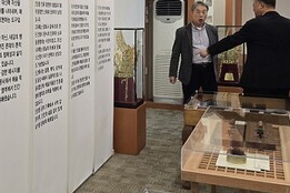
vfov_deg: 24.3
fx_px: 443
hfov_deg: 34.7
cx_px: 42
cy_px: 40
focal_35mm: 55
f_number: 1.7
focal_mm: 6.3
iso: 160
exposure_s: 1/120
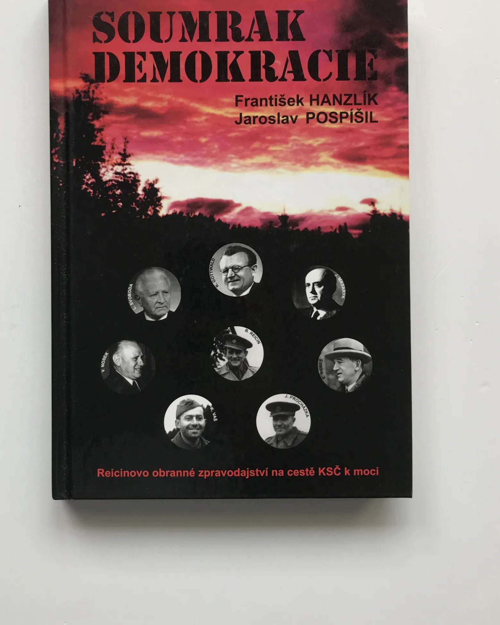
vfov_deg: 50.0
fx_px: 666
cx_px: 226
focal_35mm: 36
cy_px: 254
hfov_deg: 41.1
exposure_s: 1/50
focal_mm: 3.99
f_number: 1.8
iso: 25
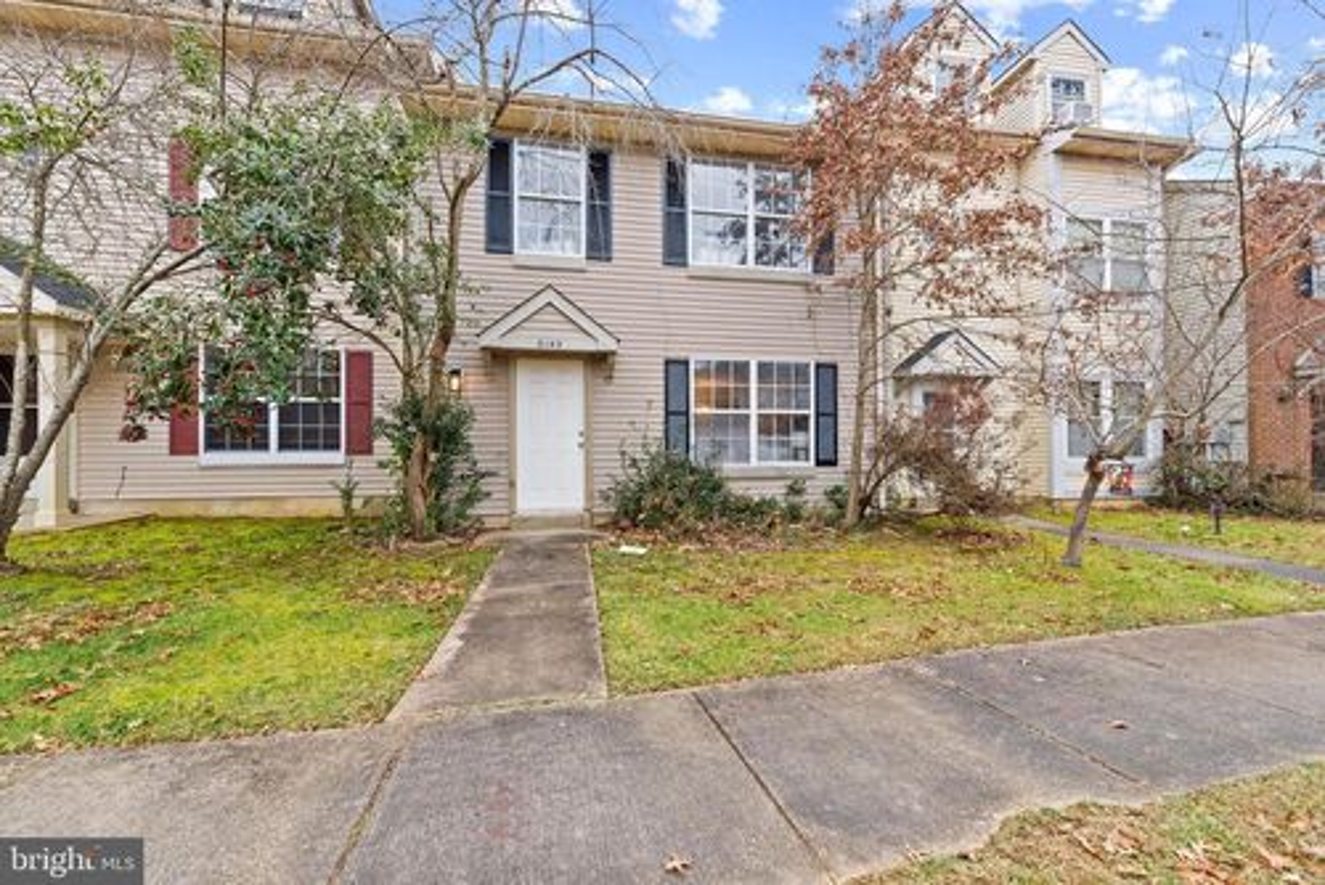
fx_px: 516
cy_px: 442
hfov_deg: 104.2
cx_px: 662
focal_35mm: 14
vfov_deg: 81.3
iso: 200
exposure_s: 1/13
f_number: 10
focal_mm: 14
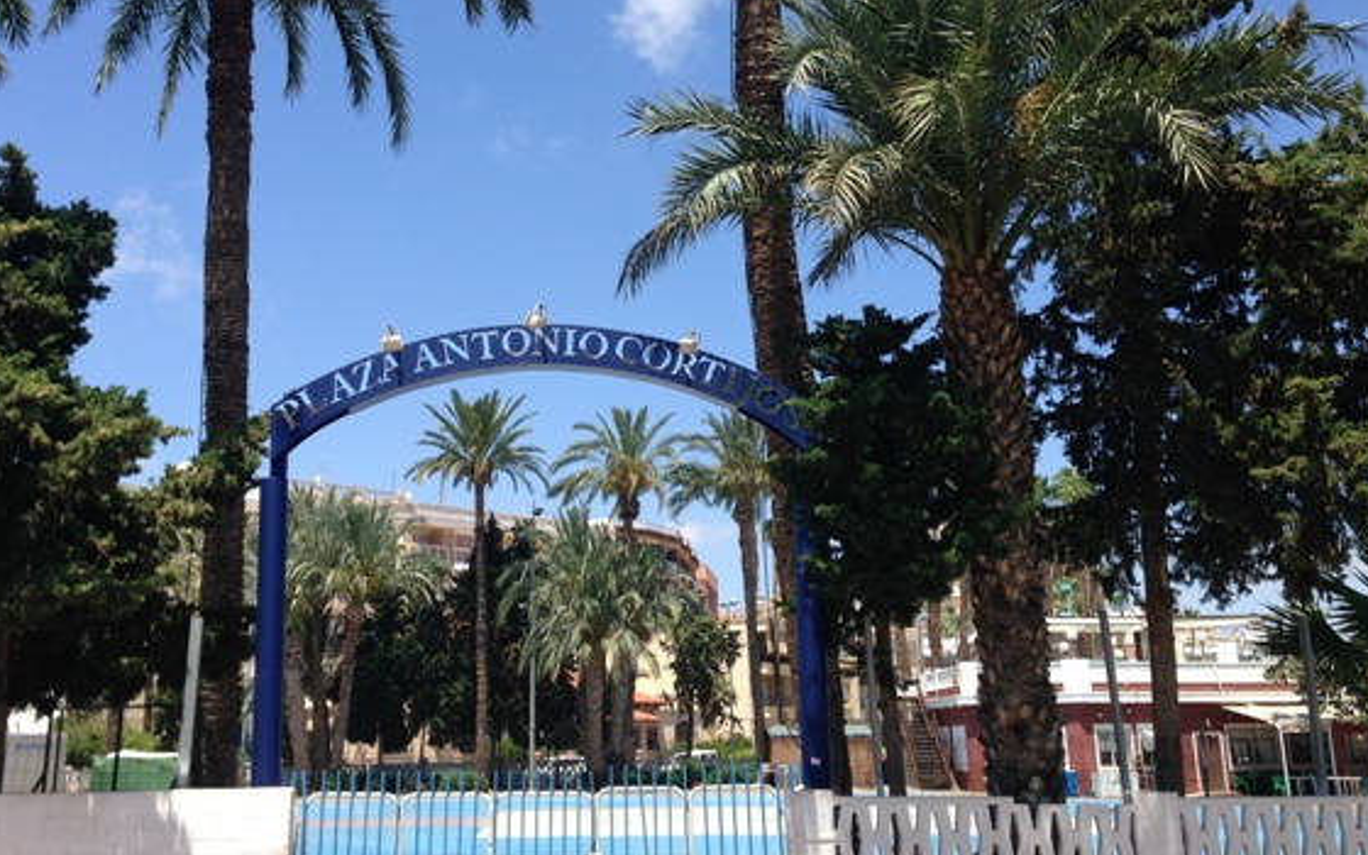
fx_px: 1491
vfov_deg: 31.9
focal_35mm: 40
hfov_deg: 49.2
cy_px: 366
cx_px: 613
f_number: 2.4
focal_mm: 4.12
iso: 50
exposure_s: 1/1085
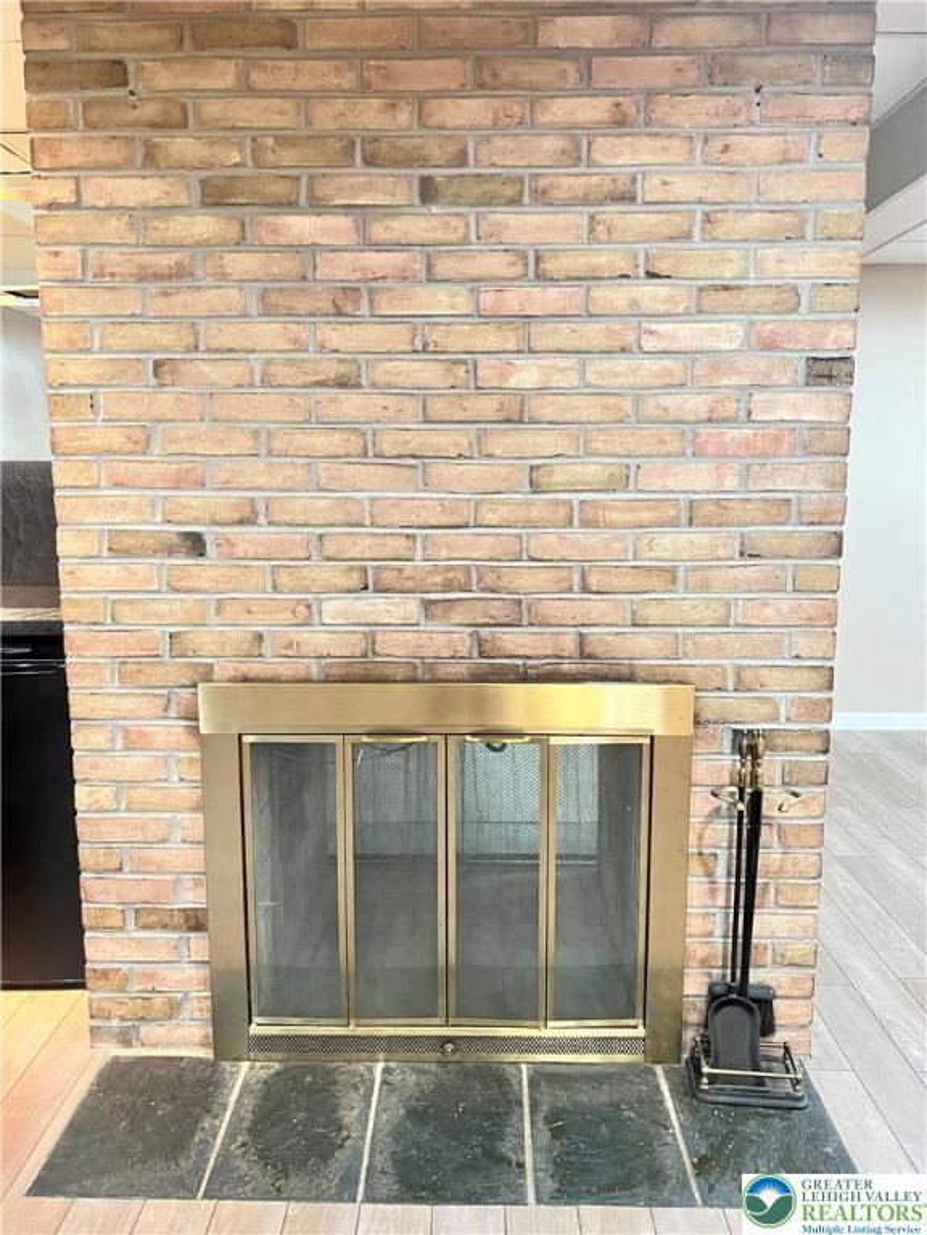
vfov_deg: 67.3
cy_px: 618
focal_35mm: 26
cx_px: 464
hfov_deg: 53.1
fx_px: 928
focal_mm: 5.7
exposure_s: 1/30
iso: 1000
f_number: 1.5
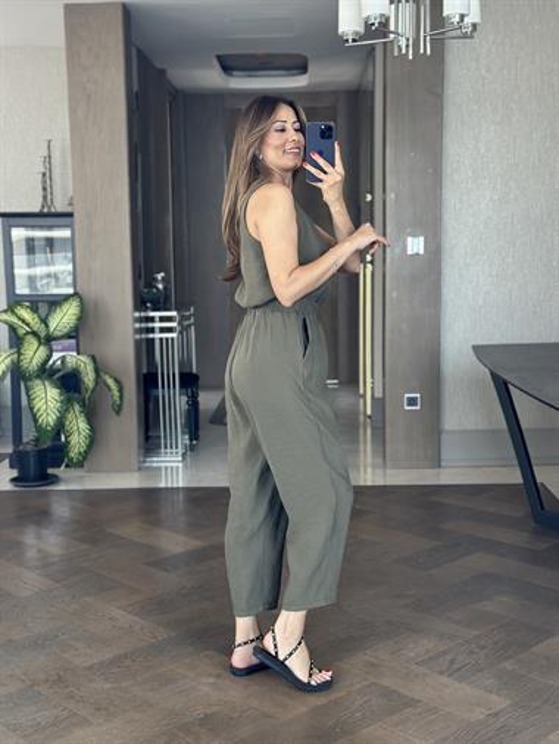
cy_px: 372
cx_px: 280
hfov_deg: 30.3
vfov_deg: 39.6
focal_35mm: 48
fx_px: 1033
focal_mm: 6.86
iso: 125
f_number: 1.78
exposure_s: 1/92
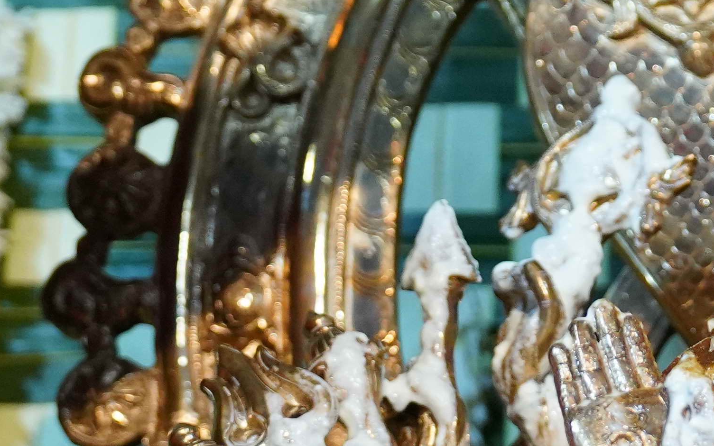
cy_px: 395
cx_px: 997
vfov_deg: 6.2
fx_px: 4087
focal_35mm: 210
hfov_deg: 9.7
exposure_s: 1/1000
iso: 2500
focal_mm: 39
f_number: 2.8
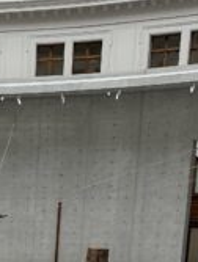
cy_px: 369
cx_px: -99
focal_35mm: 86
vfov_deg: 20.2
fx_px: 653
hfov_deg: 15.8
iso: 64
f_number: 1.78
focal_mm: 6.86
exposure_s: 1/238
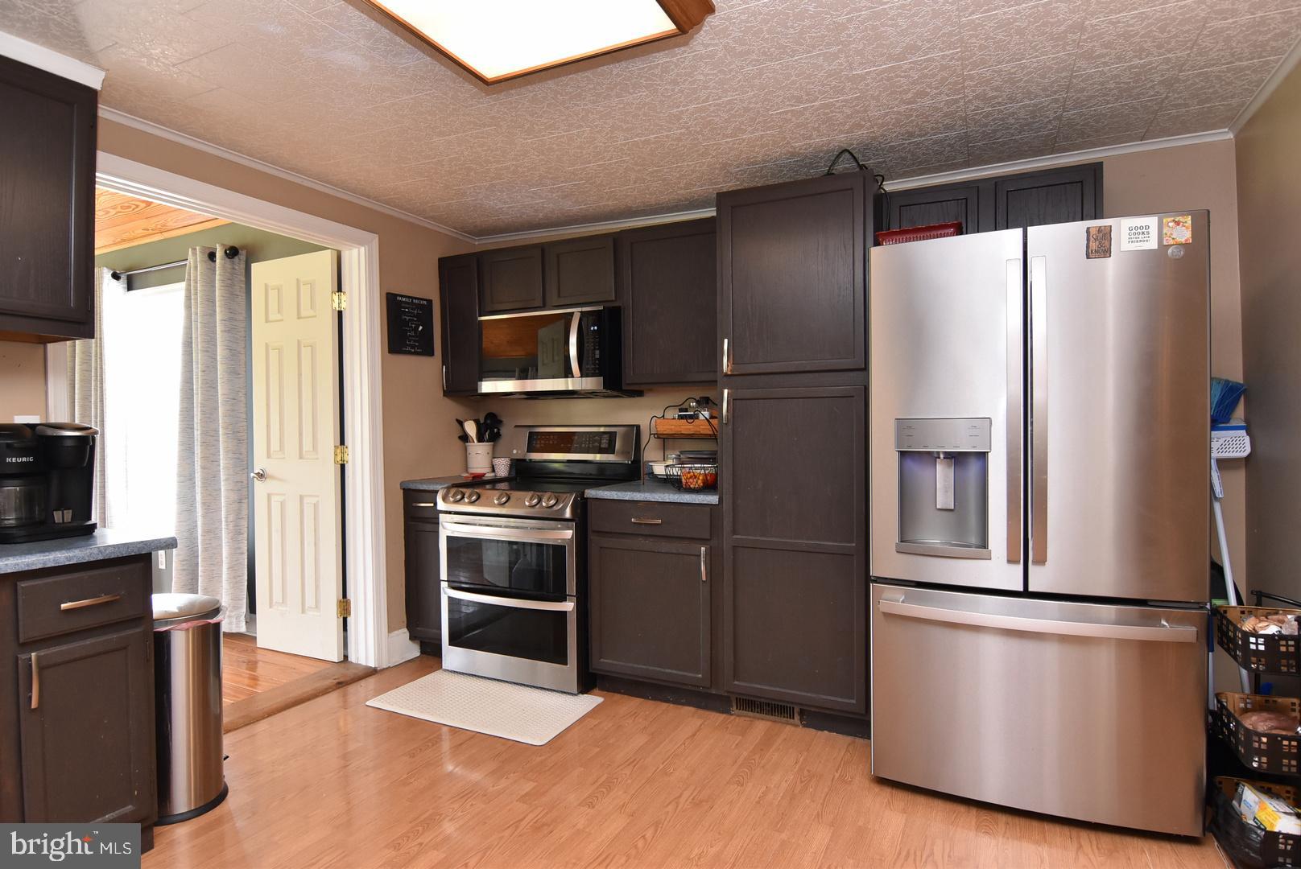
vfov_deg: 67.5
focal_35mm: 18
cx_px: 650
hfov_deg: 90.0
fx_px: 651
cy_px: 434
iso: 800
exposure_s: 1/60
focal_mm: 12
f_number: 5.6
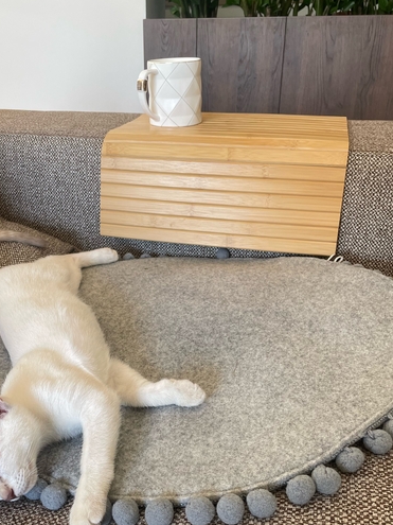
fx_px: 530
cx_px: 156
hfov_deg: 40.5
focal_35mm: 35
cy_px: 289
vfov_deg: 52.5
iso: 80
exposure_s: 1/121
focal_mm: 4.2
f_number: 1.6
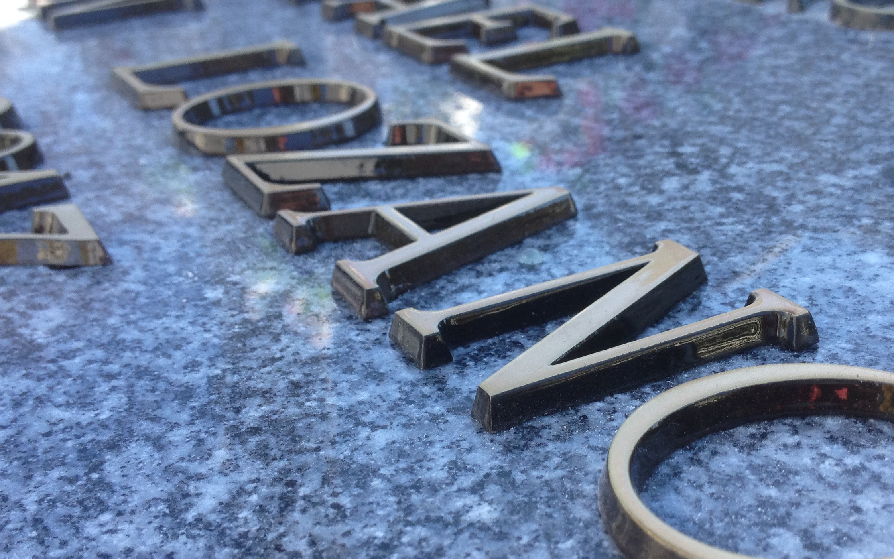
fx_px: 1316
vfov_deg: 24.0
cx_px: 513
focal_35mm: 54
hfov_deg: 37.4
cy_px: 328
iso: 50
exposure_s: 1/284
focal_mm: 4.28
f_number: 2.4
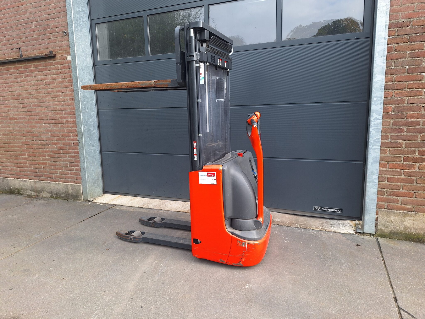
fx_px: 282
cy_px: 160
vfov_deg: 58.9
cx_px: 212
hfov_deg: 73.9
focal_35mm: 23
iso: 40
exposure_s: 1/263
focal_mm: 5.54
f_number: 1.8
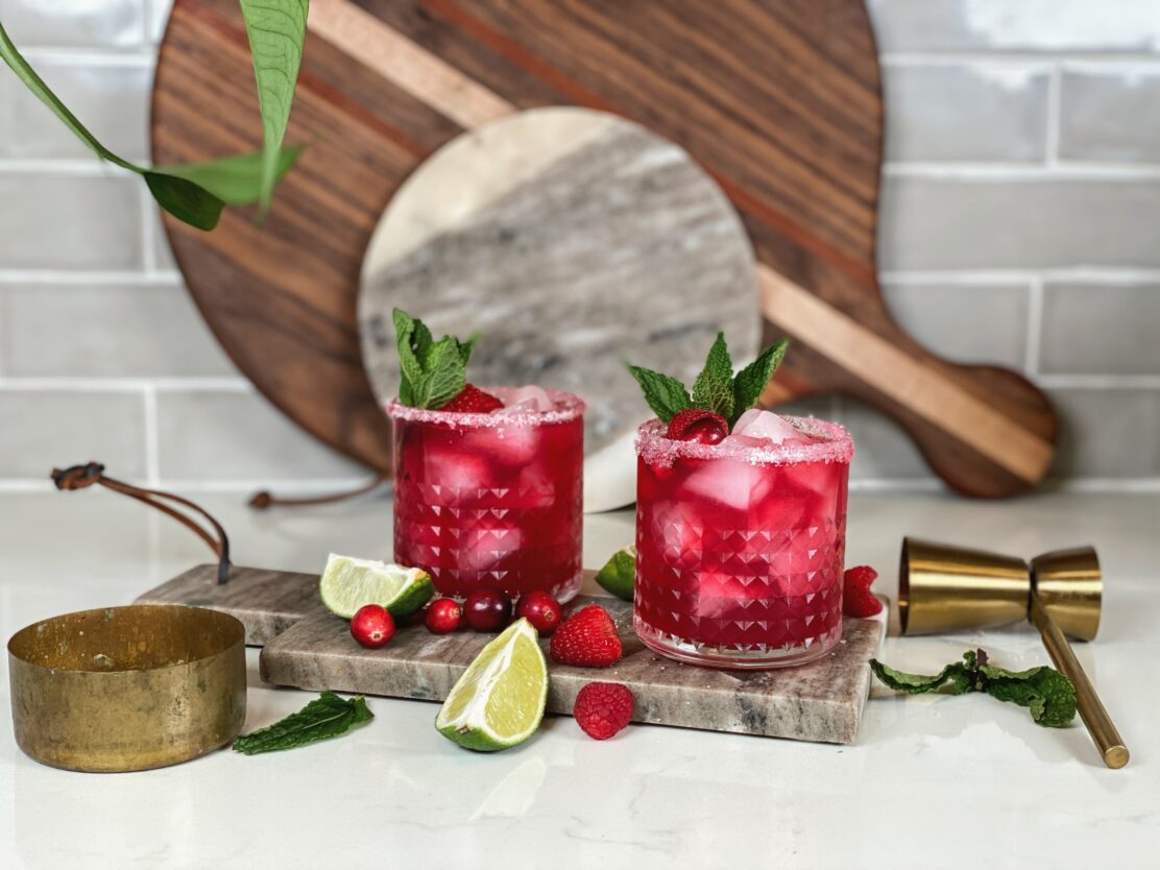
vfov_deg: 28.0
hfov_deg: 36.8
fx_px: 1743
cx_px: 580
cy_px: 435
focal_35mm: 52
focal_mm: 6
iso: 80
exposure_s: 1/120
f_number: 2
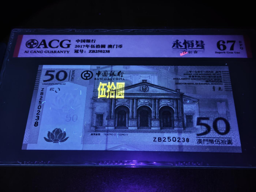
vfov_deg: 29.1
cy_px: 96
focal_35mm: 50
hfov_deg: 38.2
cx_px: 128
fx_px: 370
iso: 2500
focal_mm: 5.85
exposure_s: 1/12.5
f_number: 1.63
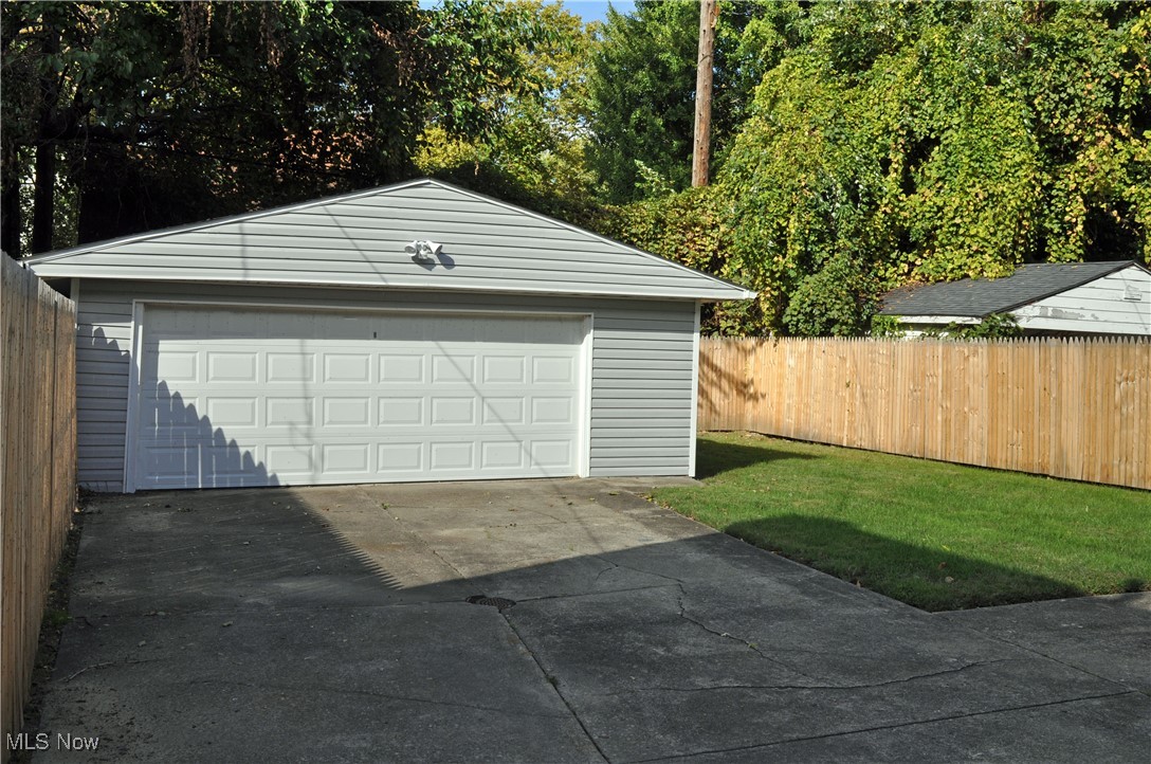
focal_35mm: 34
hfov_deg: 55.2
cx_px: 576
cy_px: 382
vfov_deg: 38.2
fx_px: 1101
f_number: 13
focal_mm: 23
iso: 200
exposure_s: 1/200
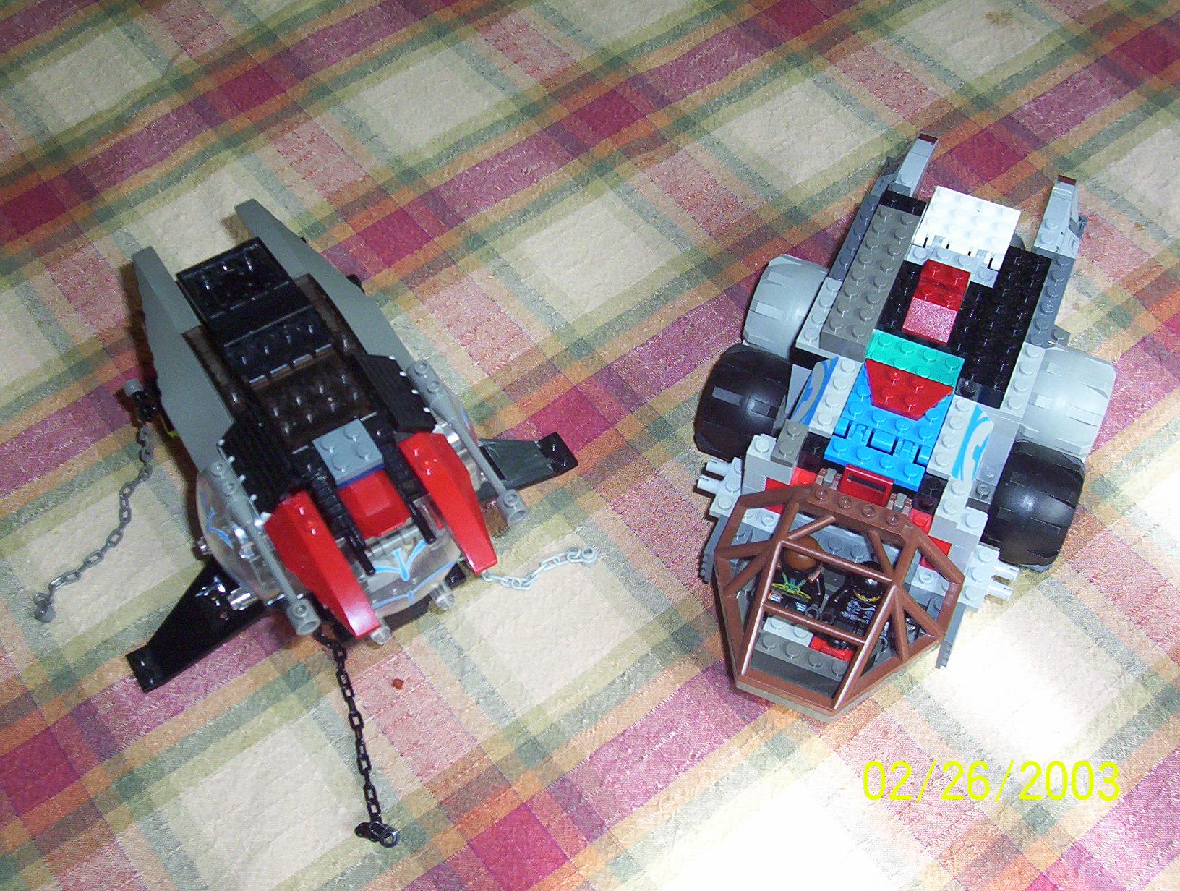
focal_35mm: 54
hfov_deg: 35.5
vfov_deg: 27.1
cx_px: 590
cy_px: 446
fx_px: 1845
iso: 140
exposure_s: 1/69.5
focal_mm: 7.1
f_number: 2.97
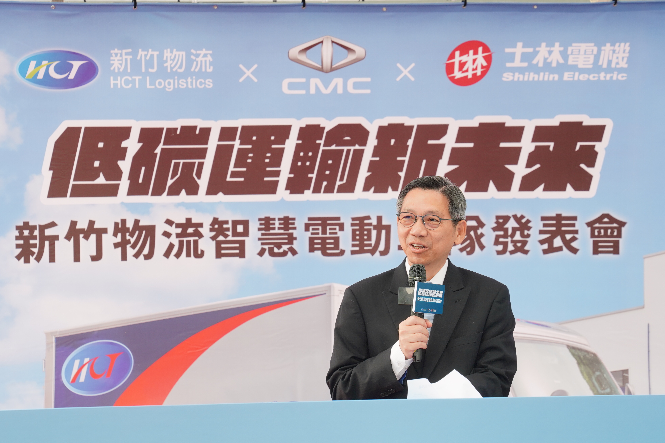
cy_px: 220
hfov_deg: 19.3
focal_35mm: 106
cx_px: 330
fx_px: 1958
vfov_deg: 12.9
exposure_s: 1/160
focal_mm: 70
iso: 400
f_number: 5.6
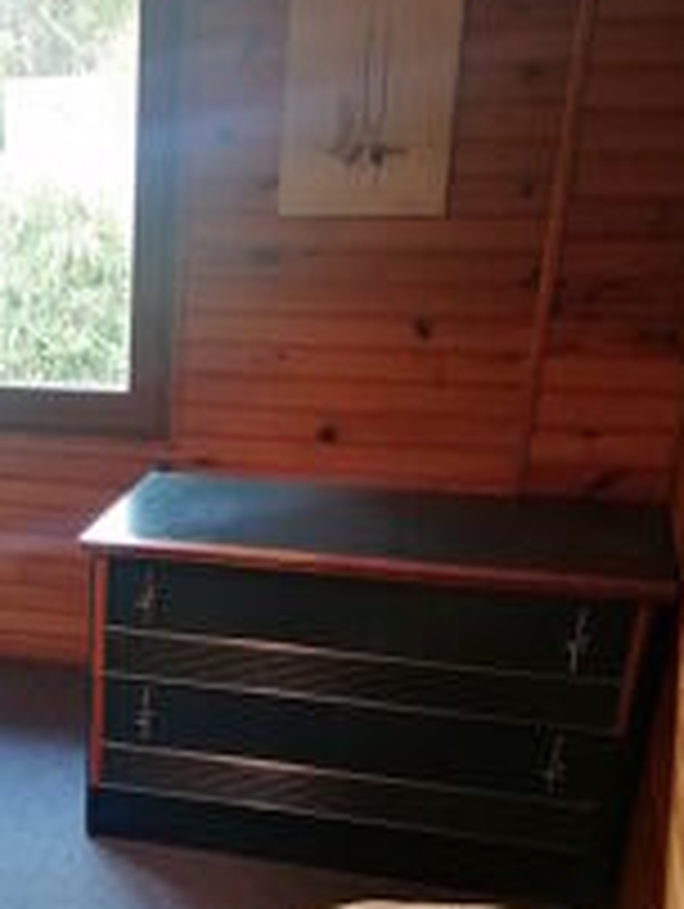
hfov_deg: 24.5
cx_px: -9
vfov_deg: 32.1
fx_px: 1499
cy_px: 821
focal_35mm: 57
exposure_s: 1/50
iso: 200
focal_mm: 4.75
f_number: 1.8
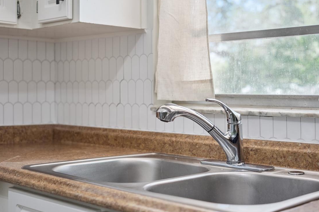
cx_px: 179
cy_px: 90
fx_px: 514
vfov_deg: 23.4
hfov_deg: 34.4
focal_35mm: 58
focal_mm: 40
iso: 800
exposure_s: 1/320
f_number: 2.5
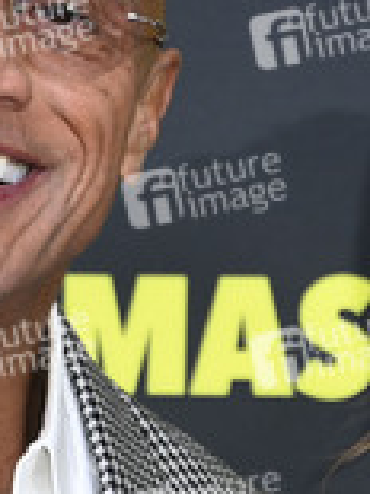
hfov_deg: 2.3
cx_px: 247
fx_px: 9191
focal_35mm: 644
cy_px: 271
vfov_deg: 3.1
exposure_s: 1/250
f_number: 5.6
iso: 1000
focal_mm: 230
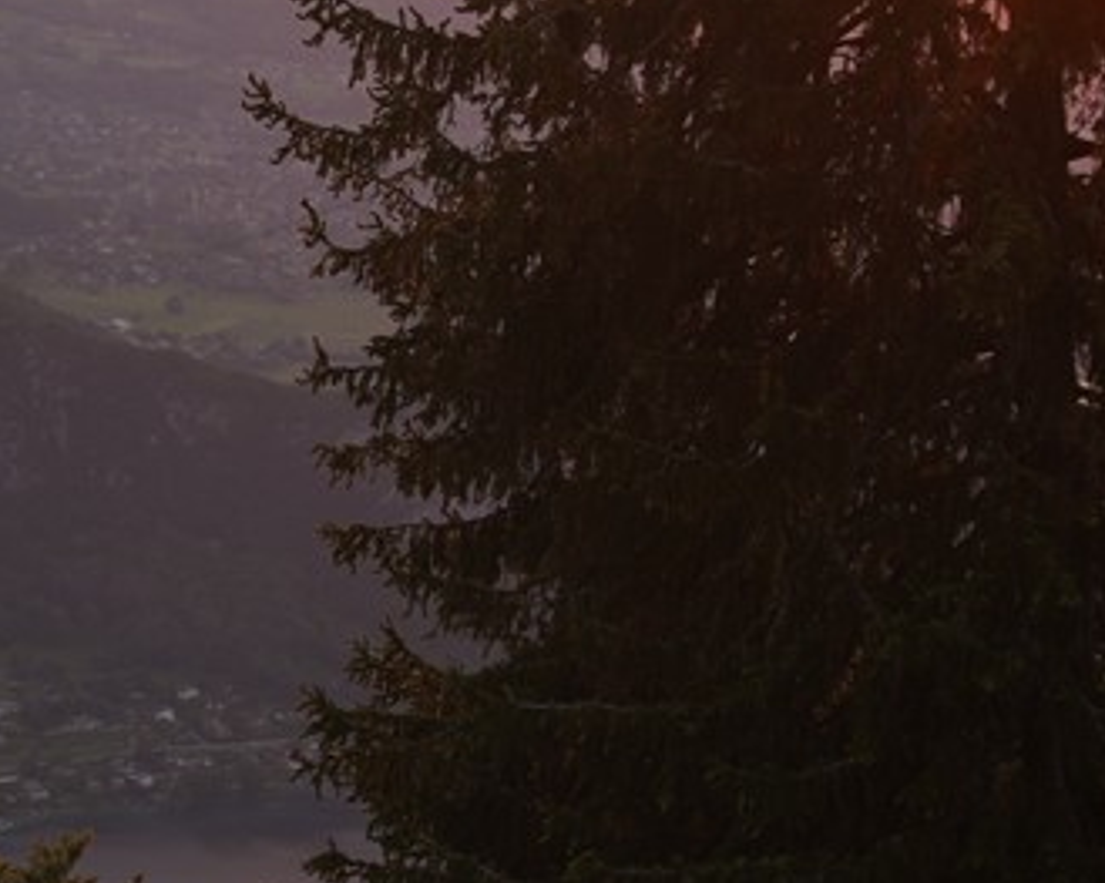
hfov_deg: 13.9
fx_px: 4479
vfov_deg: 11.2
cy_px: 171
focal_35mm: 137
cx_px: 124
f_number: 4.5
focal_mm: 40
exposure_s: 1/80
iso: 100
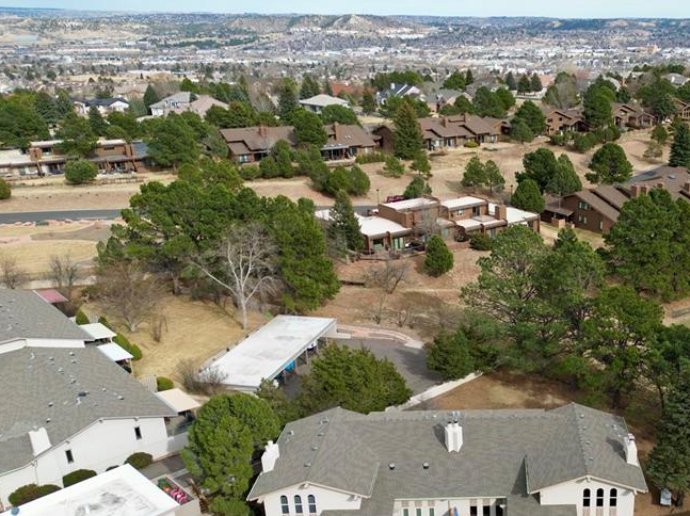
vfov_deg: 37.3
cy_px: 340
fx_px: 757
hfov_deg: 47.2
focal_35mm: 38
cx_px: 516
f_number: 1.7
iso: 100
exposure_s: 1/1600
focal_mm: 6.72
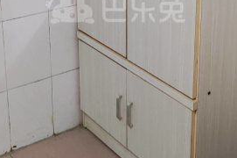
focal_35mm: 126
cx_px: 115
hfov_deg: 16.3
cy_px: 0
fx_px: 828
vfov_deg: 10.8
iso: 371
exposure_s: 1/50
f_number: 1.88
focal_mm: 5.59
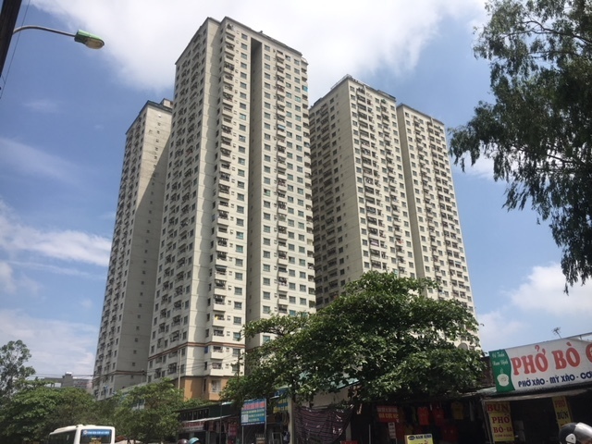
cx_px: 296
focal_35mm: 29
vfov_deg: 48.2
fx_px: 496
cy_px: 222
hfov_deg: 61.7
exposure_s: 1/2481
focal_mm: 4.15
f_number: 2.2
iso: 25
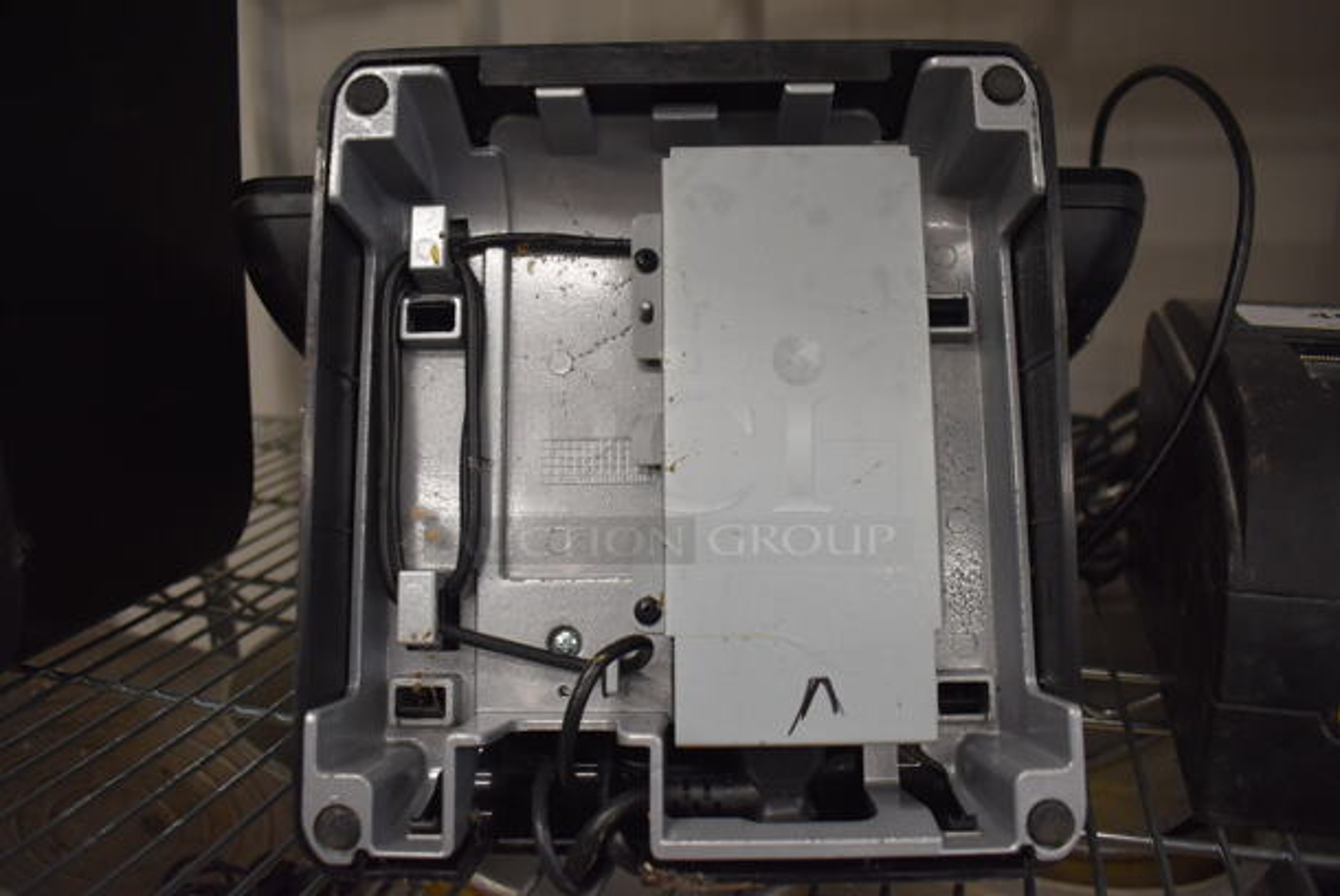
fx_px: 1006
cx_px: 670
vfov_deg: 48.0
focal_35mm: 27
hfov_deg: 67.3
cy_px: 448
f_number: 3.5
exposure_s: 1/160
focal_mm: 18
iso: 800
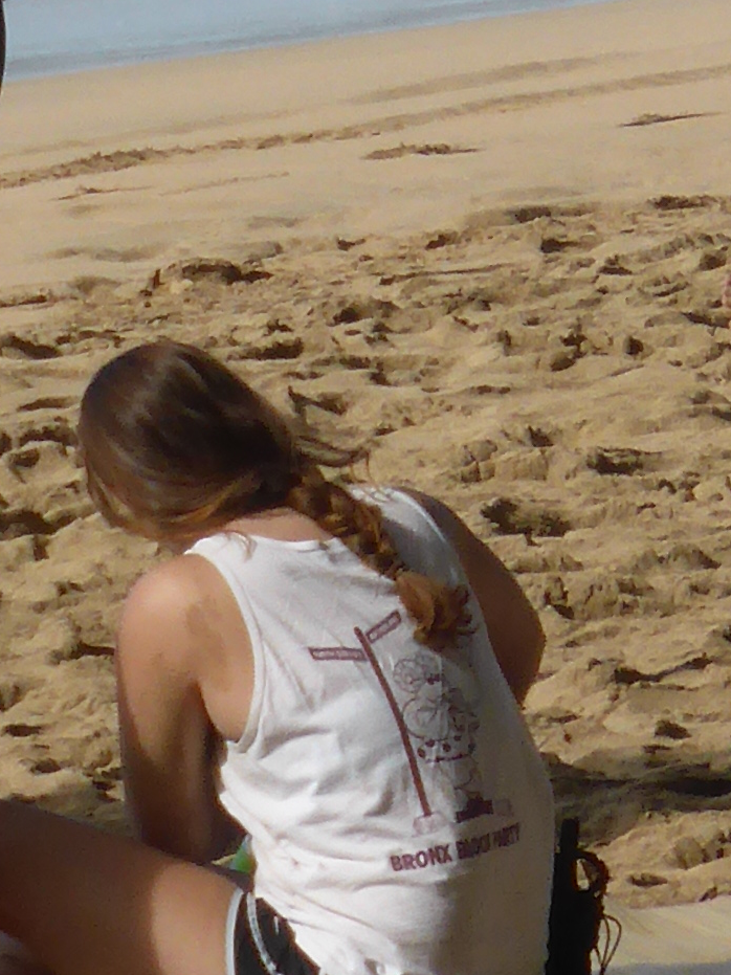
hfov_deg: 1.7
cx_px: -229
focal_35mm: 894
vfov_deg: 2.2
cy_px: -1291
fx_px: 25178
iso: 100
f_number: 5.4
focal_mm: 27.6
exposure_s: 1/400
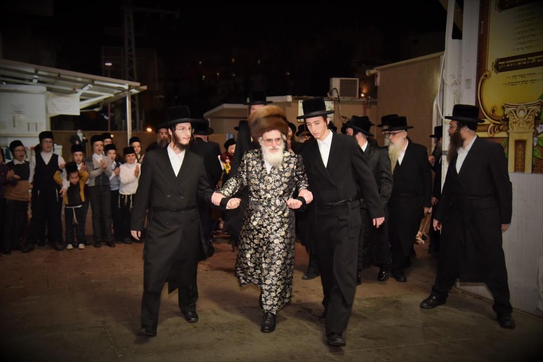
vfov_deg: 33.4
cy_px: 181
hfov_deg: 48.5
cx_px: 272
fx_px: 603
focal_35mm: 40
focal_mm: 40
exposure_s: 1/250
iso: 2500
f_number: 4
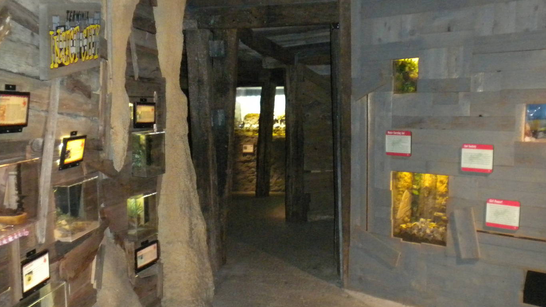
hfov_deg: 43.6
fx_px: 681
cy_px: 191
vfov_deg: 25.4
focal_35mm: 47
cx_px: 307
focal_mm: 6.6
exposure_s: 1/30
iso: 800
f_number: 3.5
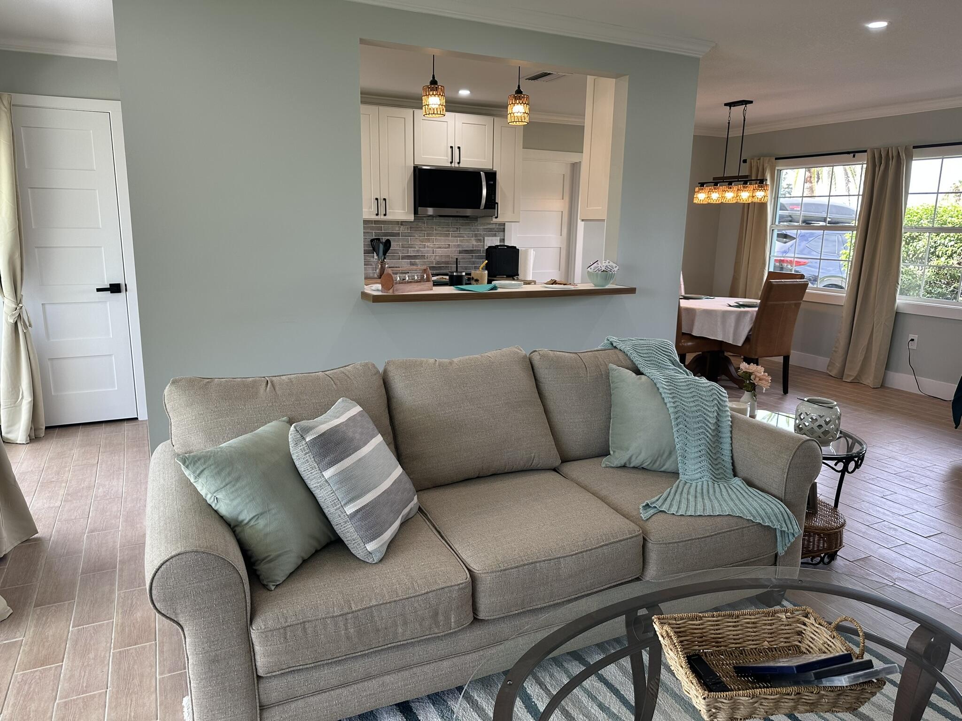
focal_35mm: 24
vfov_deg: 56.8
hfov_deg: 71.6
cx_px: 481
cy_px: 360
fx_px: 667
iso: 64
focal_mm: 6.86
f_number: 1.78
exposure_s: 1/121
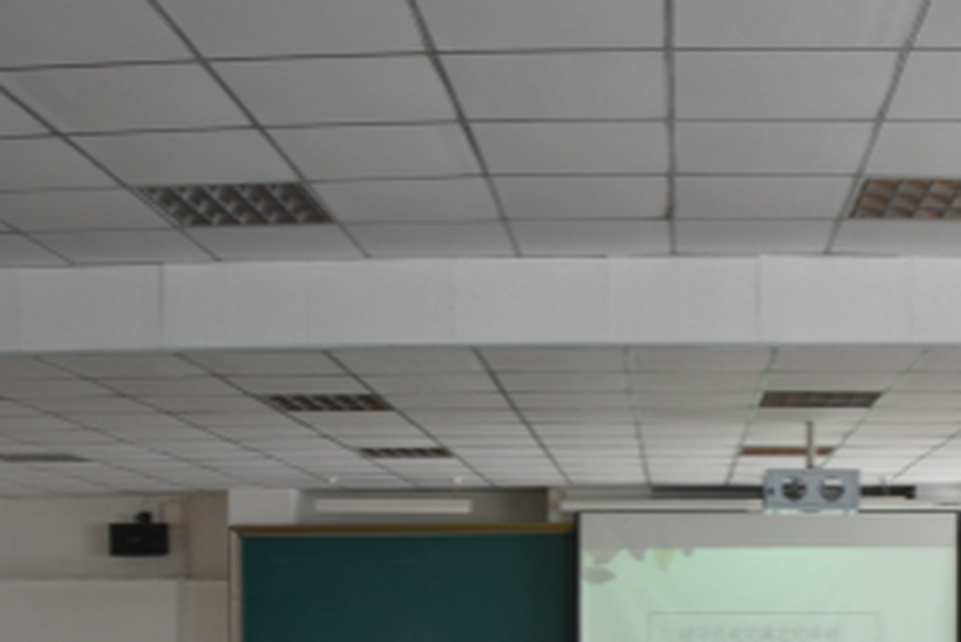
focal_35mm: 61
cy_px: 710
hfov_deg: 32.7
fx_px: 1629
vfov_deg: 21.2
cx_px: 611
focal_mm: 18
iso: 400
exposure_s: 1/80
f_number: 4.5
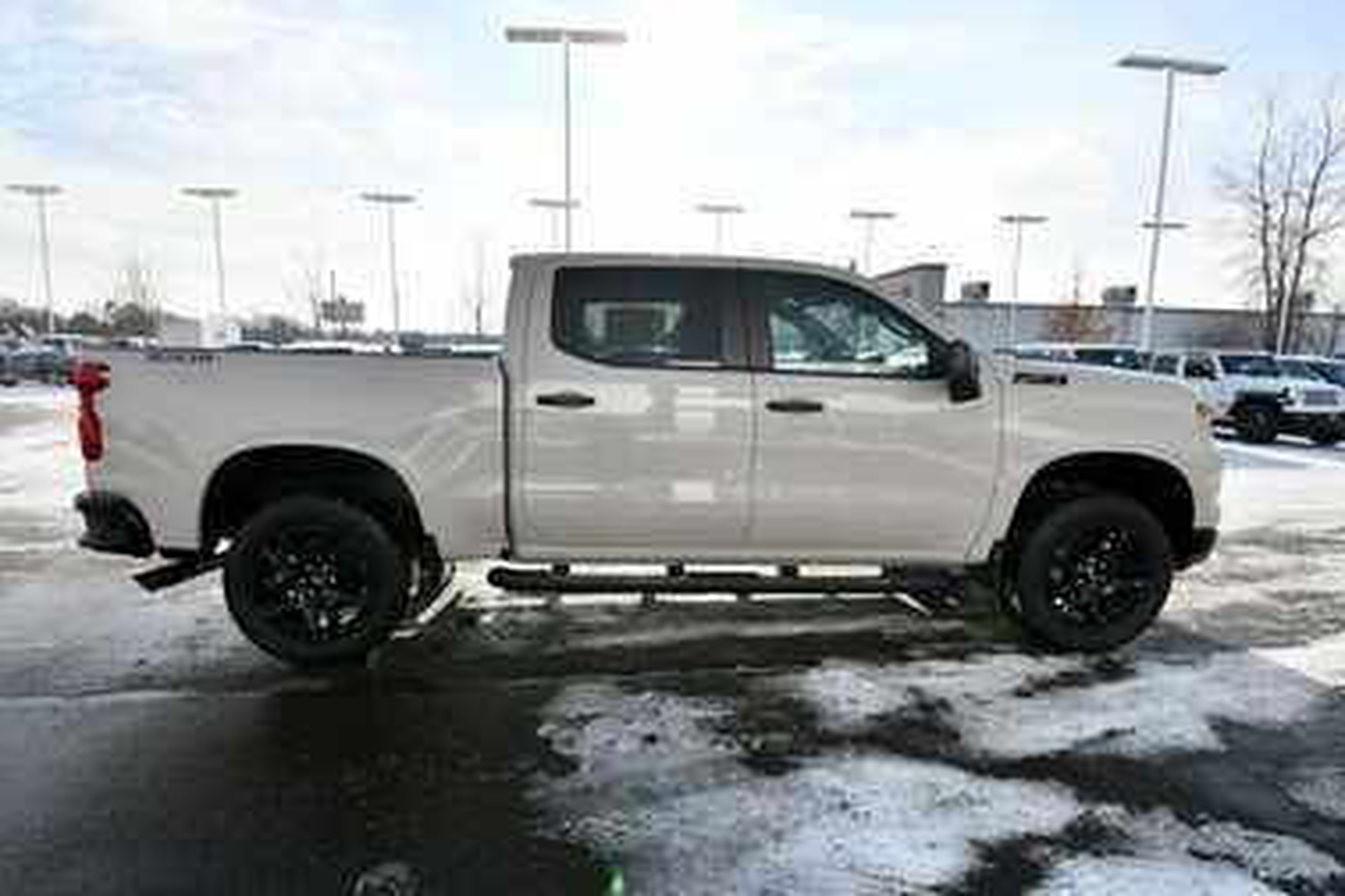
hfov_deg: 90.0
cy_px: 460
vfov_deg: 67.4
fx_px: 672
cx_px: 651
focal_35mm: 18
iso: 100
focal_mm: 11.5
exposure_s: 1/320
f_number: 9
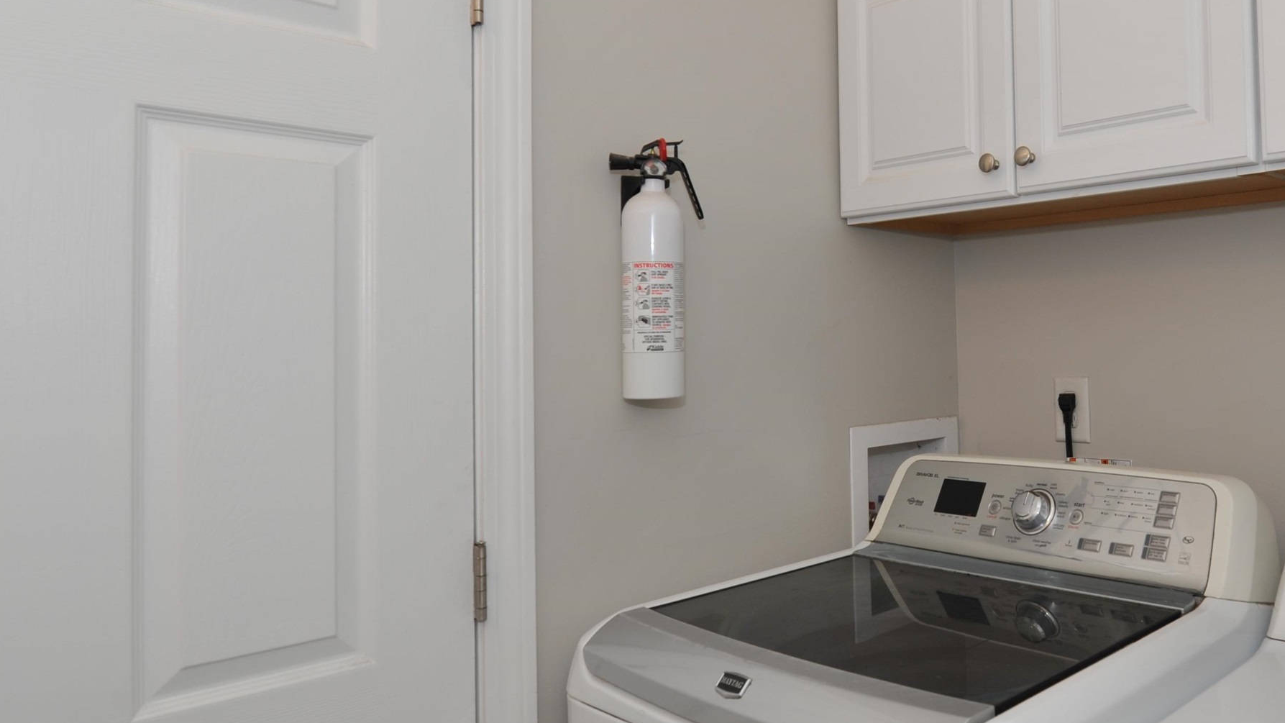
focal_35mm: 27
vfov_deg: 42.8
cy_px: 312
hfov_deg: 65.7
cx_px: 959
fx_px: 920
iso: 200
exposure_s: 1/60
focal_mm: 15
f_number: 7.1
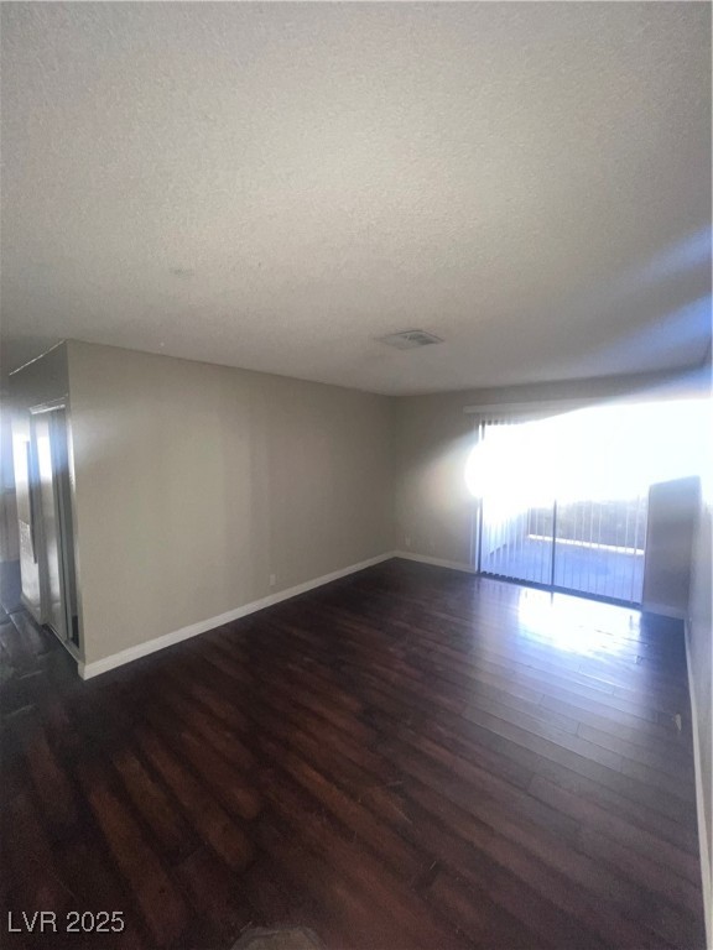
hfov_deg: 89.9
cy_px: 475
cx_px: 356
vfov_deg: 106.2
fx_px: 357
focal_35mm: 13
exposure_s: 1/82
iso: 200
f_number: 1.8
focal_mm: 1.57
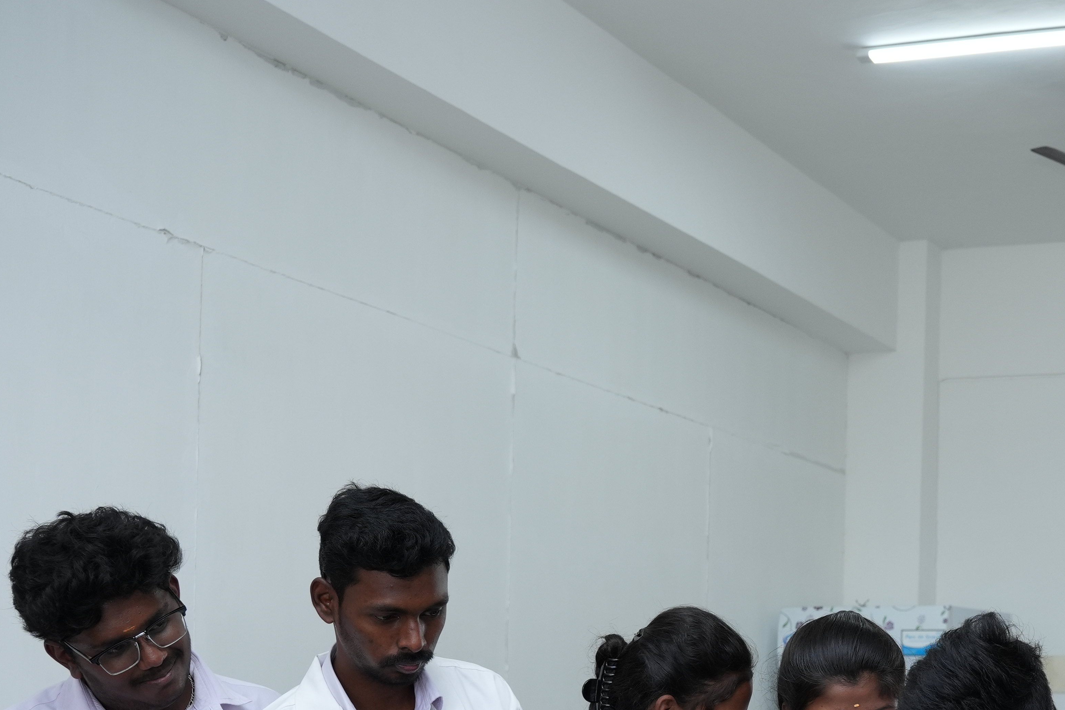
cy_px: 767
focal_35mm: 54
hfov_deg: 34.5
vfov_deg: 23.6
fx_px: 1597
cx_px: 992
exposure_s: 1/250
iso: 400
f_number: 3.5
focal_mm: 24
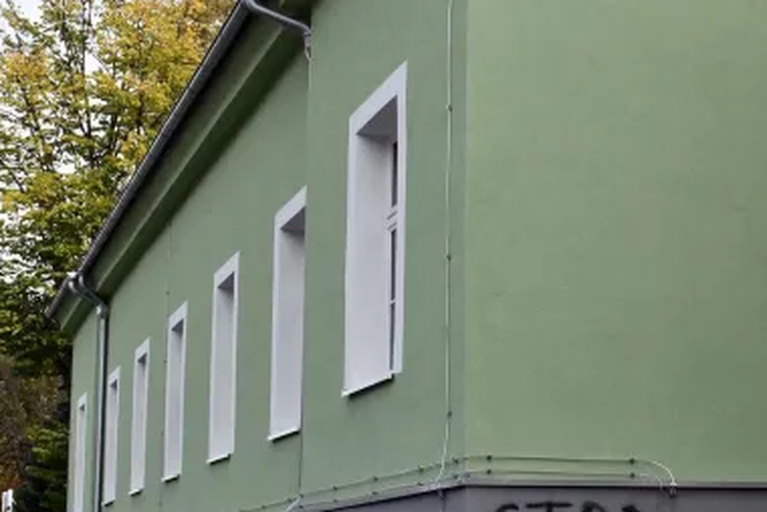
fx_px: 1279
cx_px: 713
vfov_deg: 22.6
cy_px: 342
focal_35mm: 60
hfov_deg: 31.6
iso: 2500
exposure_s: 1/1000
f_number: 16
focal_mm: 20
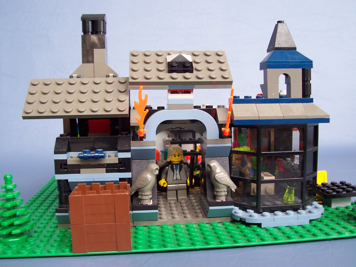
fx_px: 381
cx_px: 178
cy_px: 134
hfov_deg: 50.1
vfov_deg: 38.7
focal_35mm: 37
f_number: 2.8
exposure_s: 1/90
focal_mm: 5.6
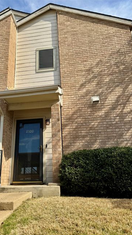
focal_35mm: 27
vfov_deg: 69.9
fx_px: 168
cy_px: 121
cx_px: 46
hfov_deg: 42.4
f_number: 1.78
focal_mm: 6.76
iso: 80
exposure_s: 1/3247
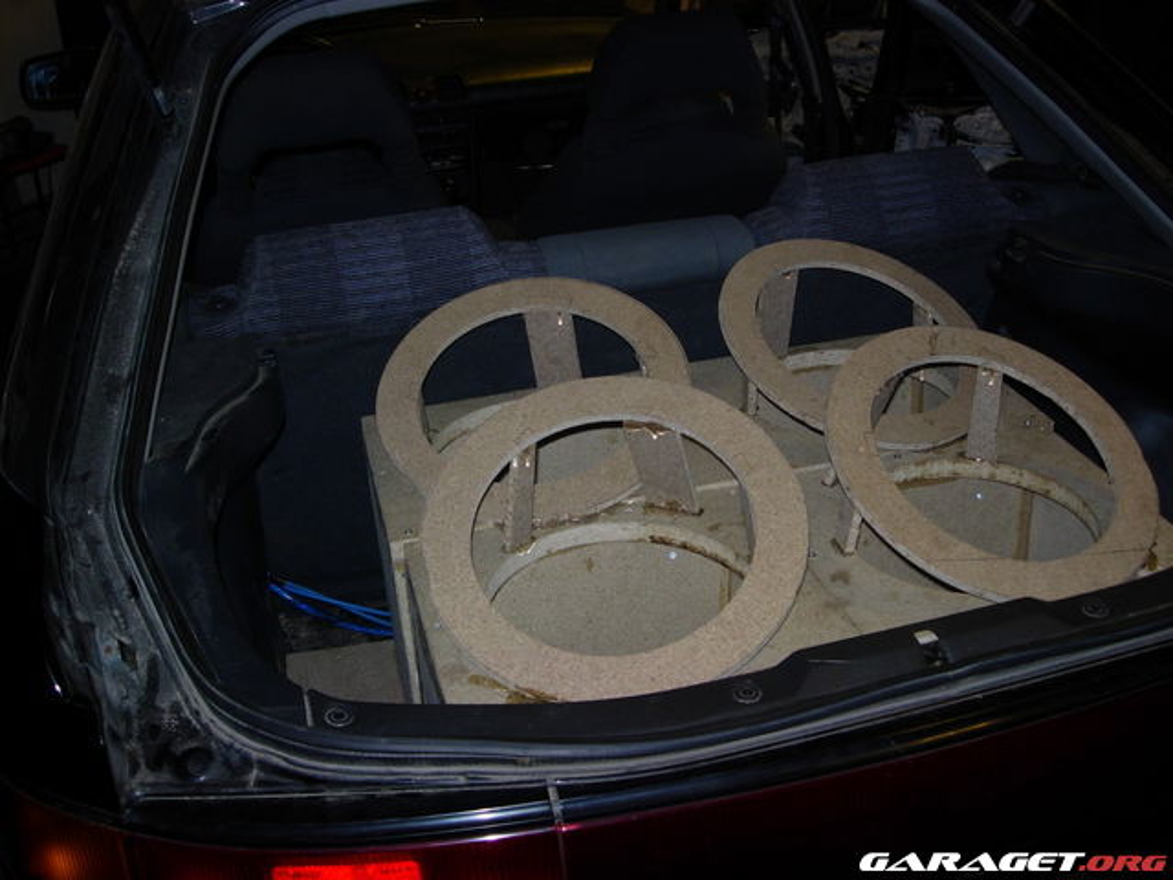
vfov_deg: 37.7
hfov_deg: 49.0
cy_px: 440
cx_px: 586
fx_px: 1288
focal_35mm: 38
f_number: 2.8
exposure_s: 1/64
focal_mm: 7.8
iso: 79
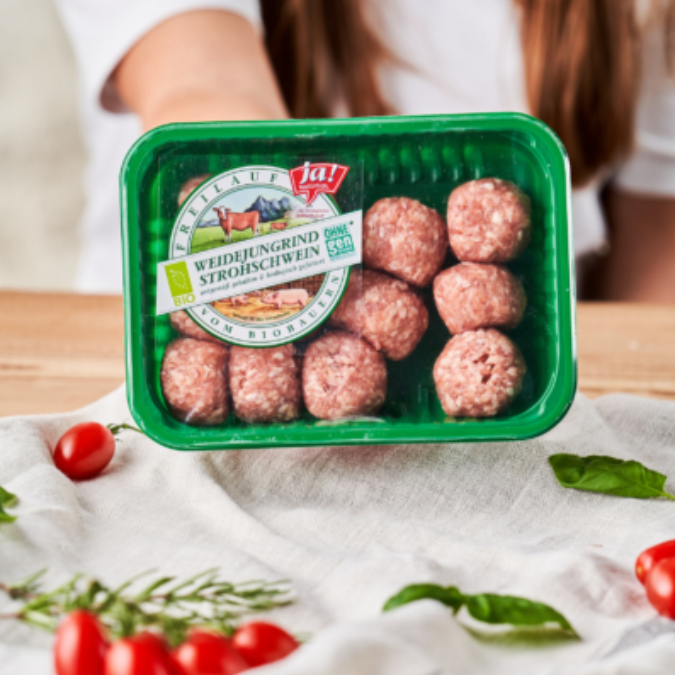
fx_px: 5670
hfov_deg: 6.8
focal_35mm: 257
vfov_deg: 6.8
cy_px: 396
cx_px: 338
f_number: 5
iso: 320
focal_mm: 200
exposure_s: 1/200
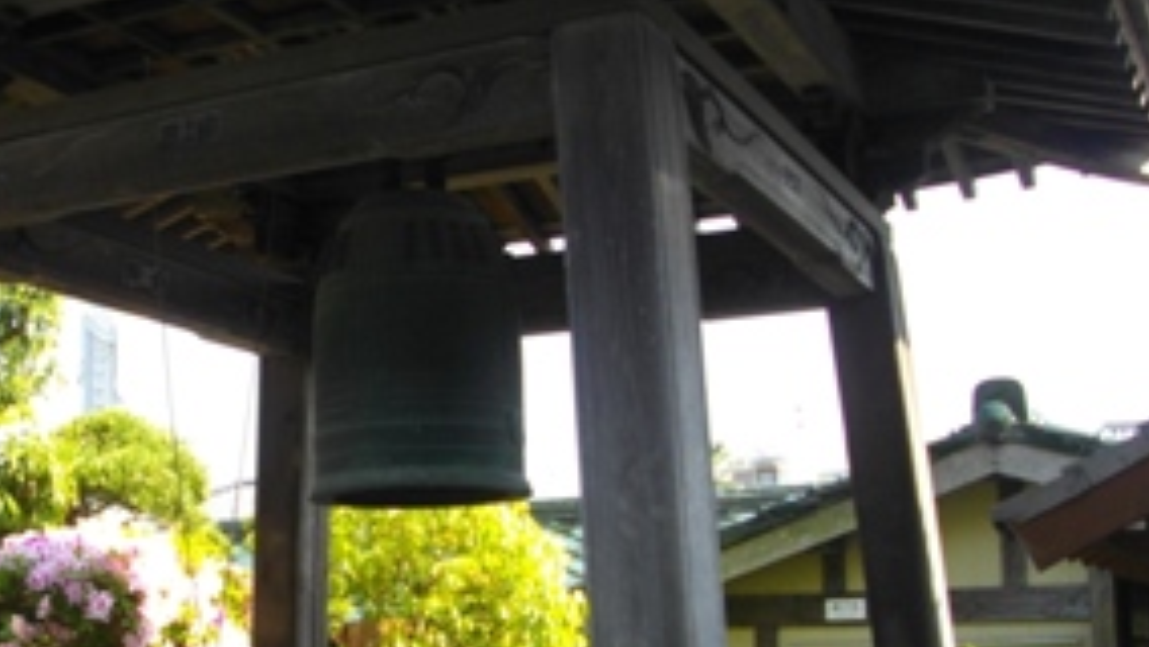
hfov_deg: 37.5
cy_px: 400
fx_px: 1676
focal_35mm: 55
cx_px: 396
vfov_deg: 21.8
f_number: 2.9
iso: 100
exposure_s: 1/250
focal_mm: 5.7
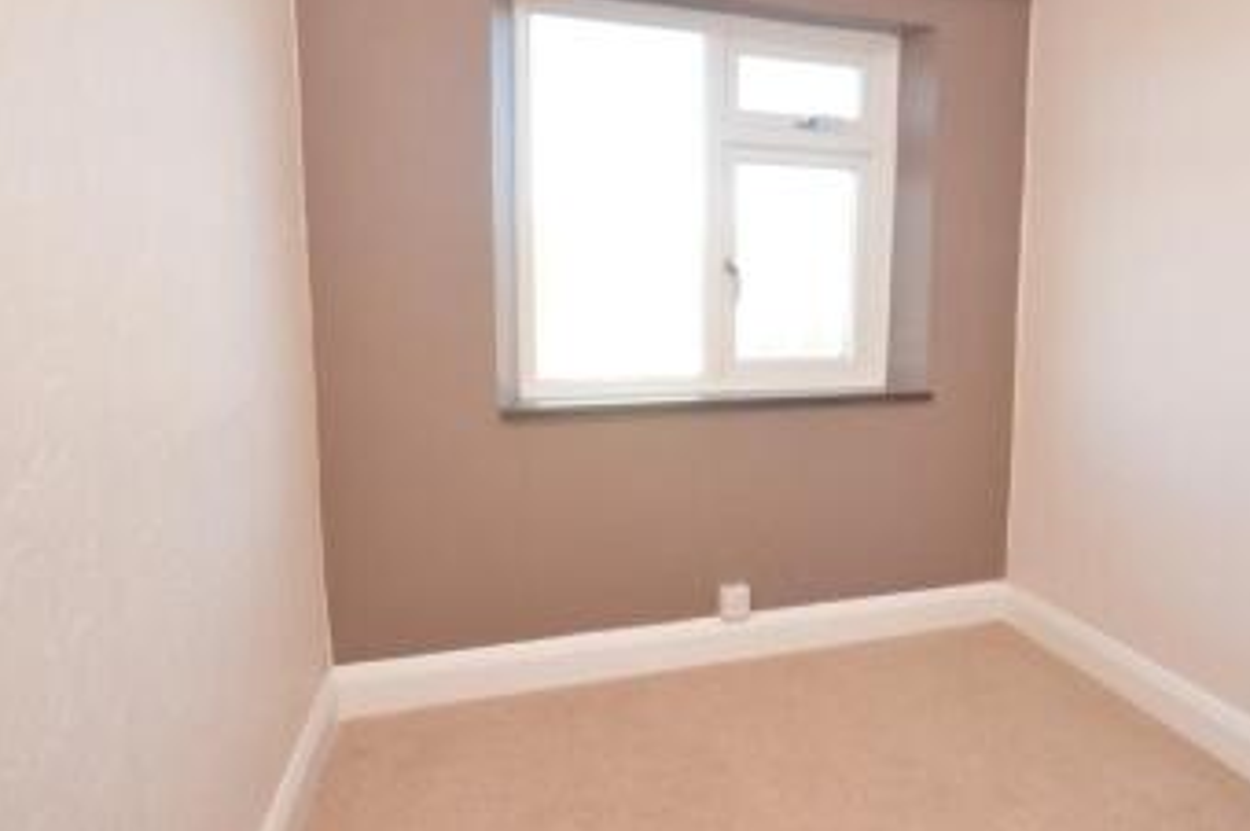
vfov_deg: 59.2
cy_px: 366
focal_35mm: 21
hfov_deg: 80.4
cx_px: 743
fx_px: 728
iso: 200
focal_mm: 10
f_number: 10
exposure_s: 1/8
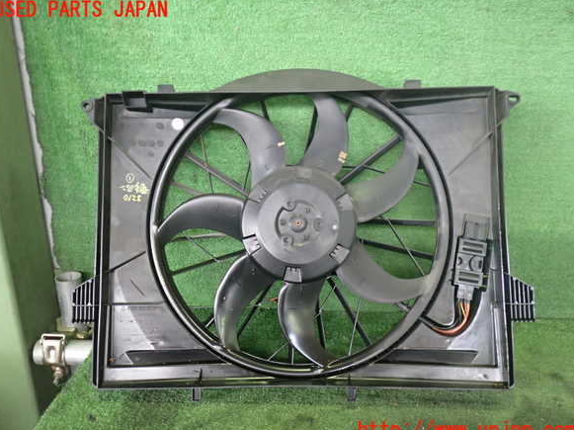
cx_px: 285
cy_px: 220
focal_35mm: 31
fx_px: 514
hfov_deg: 58.4
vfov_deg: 45.4
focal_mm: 5.4
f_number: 2.3
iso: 400
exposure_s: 1/30
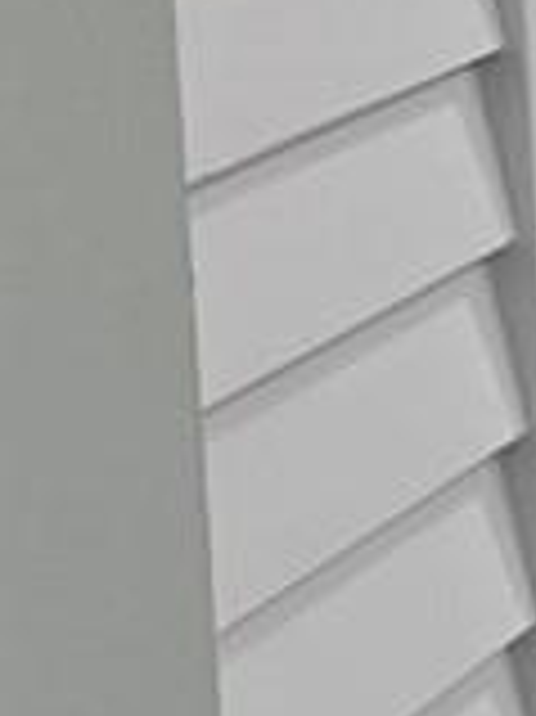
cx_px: 2914
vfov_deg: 8.3
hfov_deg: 4.9
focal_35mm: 232
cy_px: -387
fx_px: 4796
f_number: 1.8
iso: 100
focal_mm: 5.4
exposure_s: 1/120
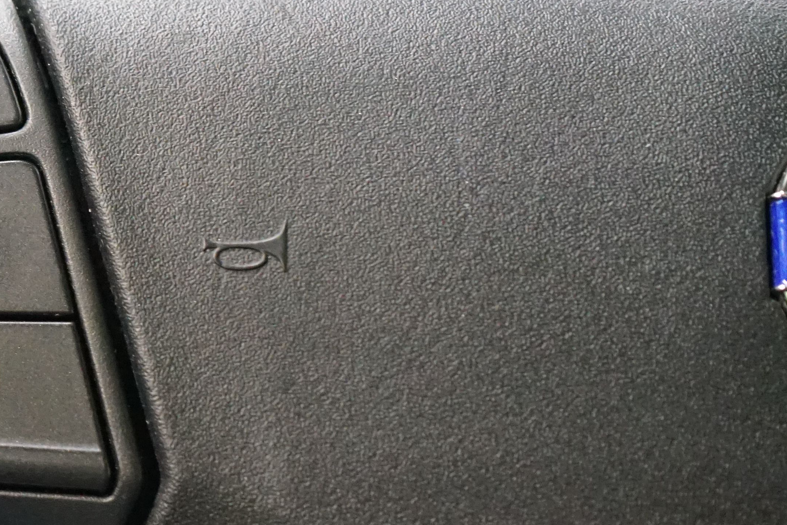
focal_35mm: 106
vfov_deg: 12.9
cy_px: 290
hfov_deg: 18.4
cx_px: -122
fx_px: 2317
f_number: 5.6
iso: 6400
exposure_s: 1/40
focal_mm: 38
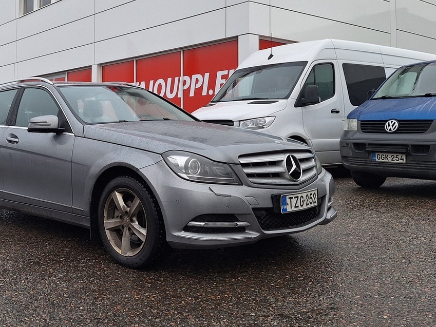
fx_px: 491
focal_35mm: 39
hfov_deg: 46.6
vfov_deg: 36.4
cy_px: 104
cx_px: 124
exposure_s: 1/123
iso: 40
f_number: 1.8
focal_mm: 5.54
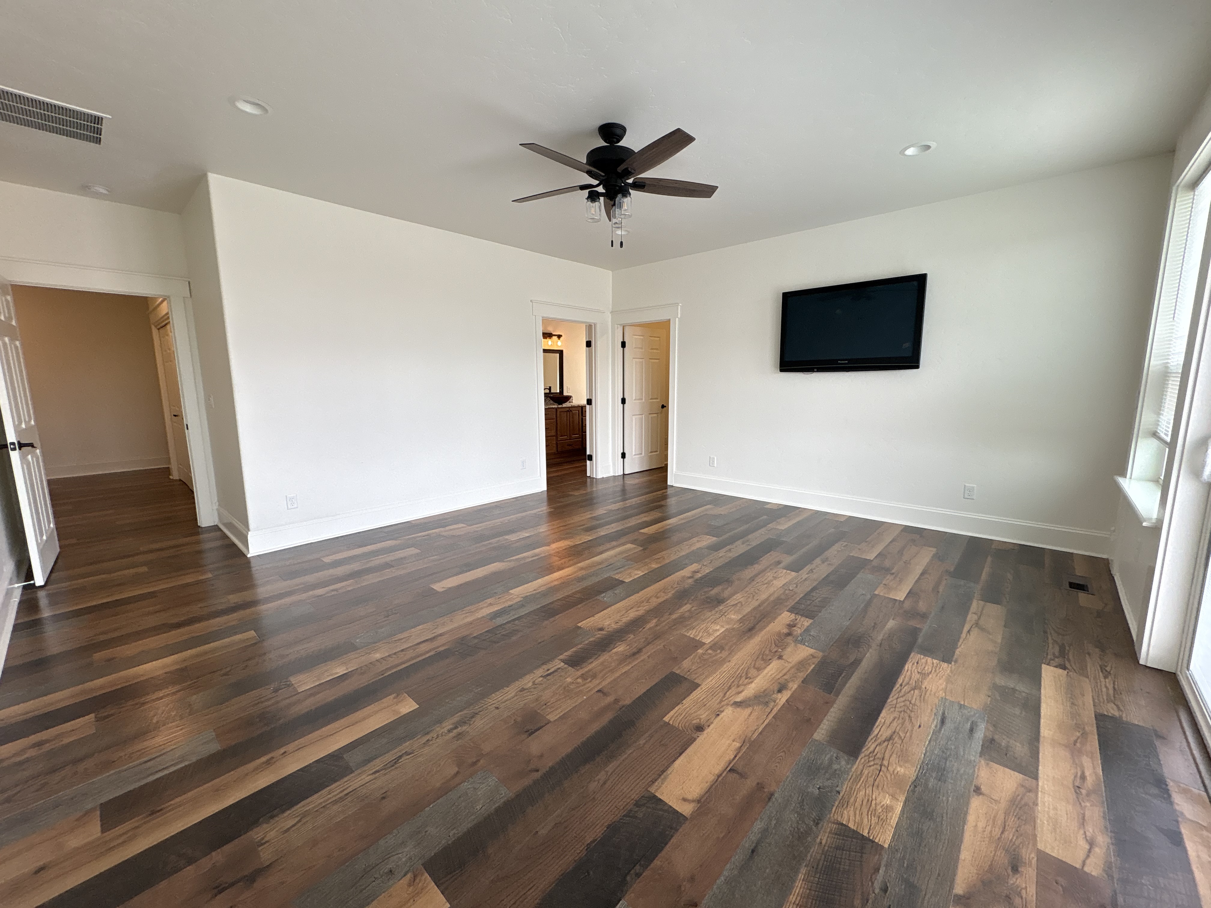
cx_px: 606
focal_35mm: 14
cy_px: 454
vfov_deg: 85.7
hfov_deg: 102.1
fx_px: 490
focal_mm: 2.22
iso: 125
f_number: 2.2
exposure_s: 1/120
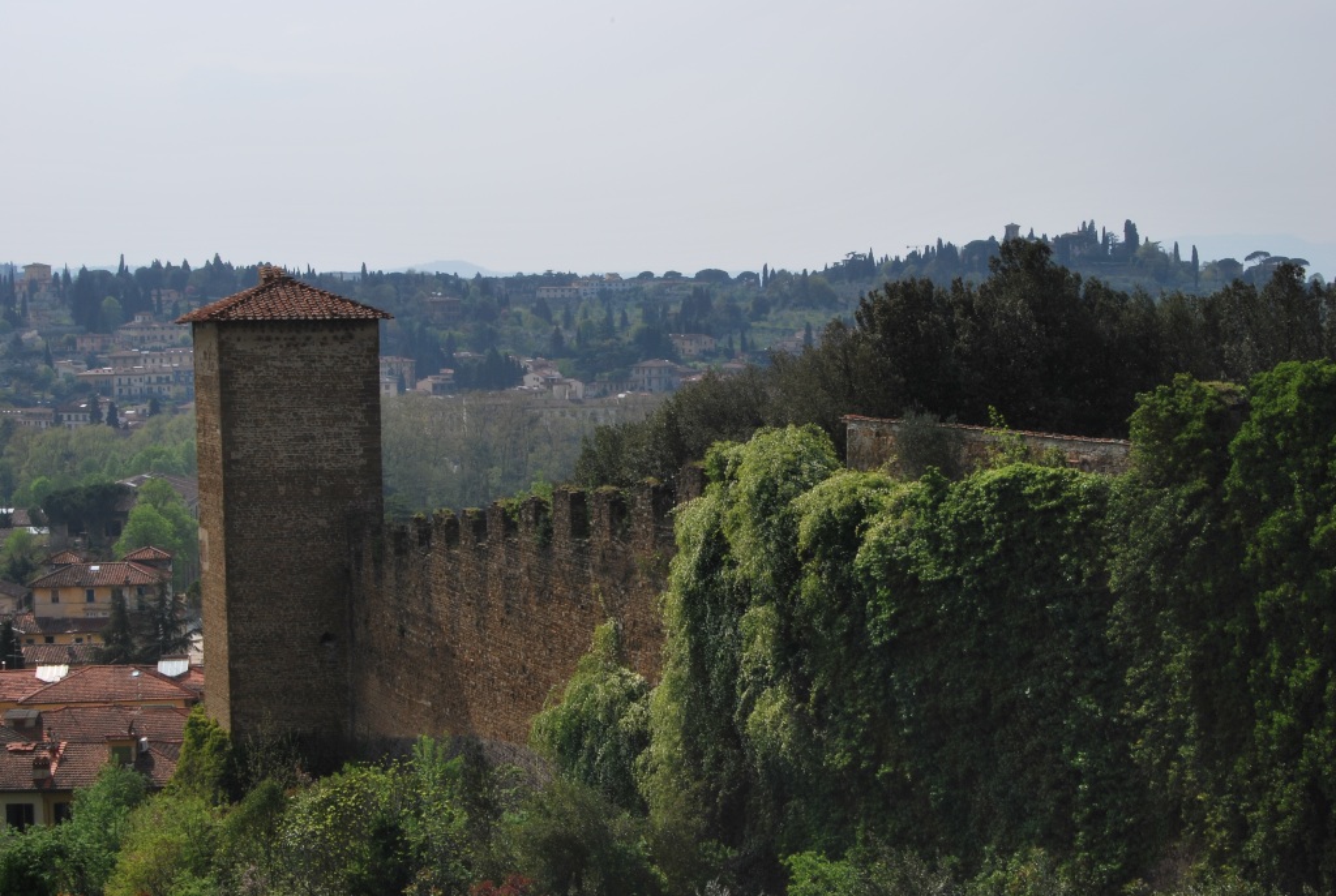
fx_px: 2119
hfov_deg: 35.0
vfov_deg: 23.9
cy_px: 448
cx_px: 668
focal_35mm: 57
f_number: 32
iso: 100
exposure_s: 1/40
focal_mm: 38
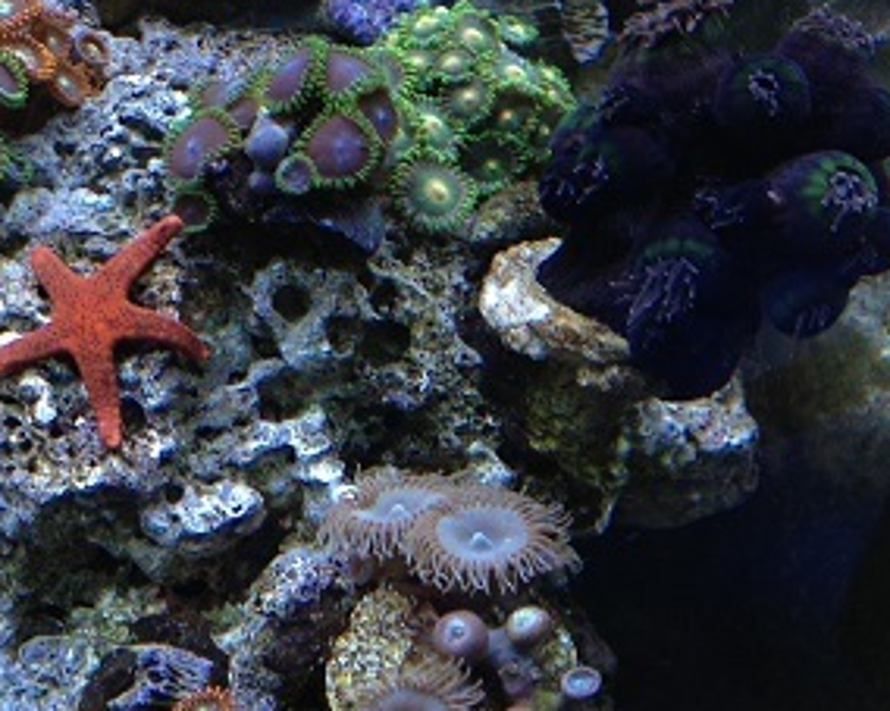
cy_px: 329
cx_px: 160
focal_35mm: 59
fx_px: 1554
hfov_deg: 31.0
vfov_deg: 25.8
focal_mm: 4.28
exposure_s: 1/24
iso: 50
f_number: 2.4
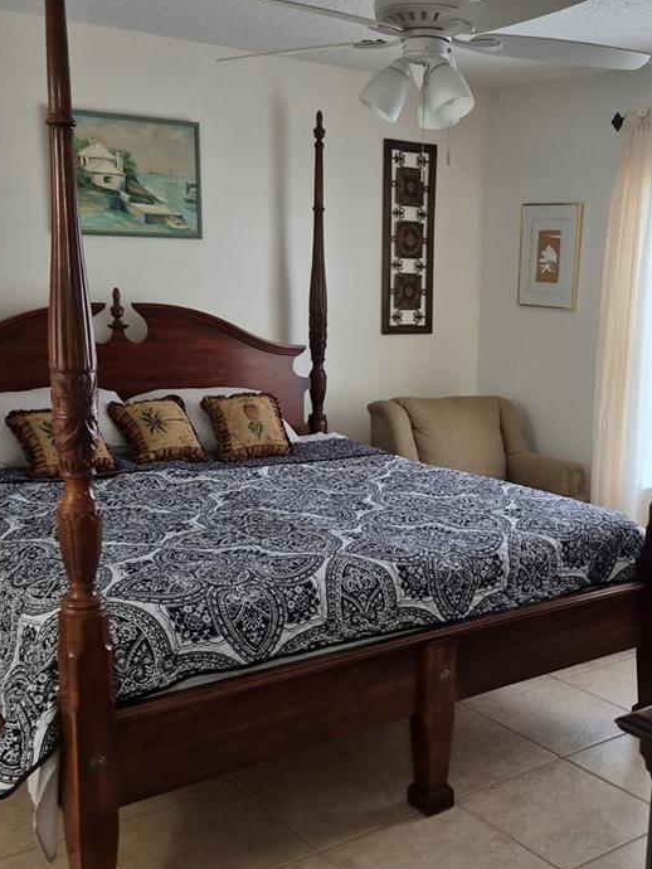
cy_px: 470
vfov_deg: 46.7
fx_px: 1004
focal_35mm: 40
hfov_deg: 35.5
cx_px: 452
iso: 125
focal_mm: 5.4
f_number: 1.8
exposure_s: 1/120
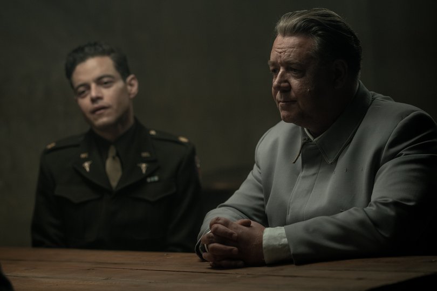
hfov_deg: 15.2
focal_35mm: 135
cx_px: 218
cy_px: 146
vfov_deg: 10.2
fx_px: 1639
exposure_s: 1/60
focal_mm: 135
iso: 640
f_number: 3.2
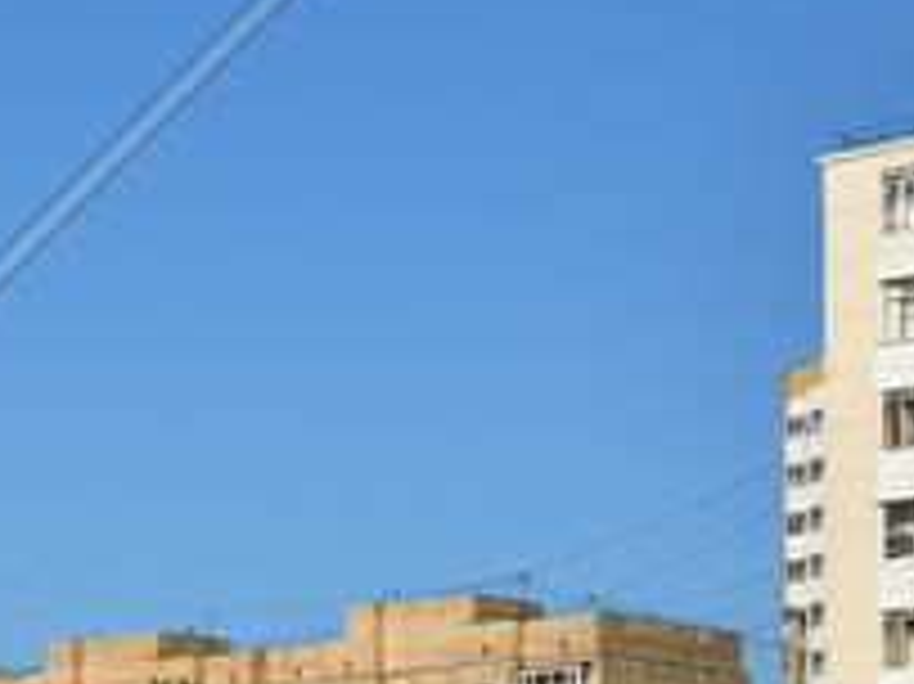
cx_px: -765
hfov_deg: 11.4
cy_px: 1030
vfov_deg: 9.0
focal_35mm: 161
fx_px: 4249
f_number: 9
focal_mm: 26
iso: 100
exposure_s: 1/320
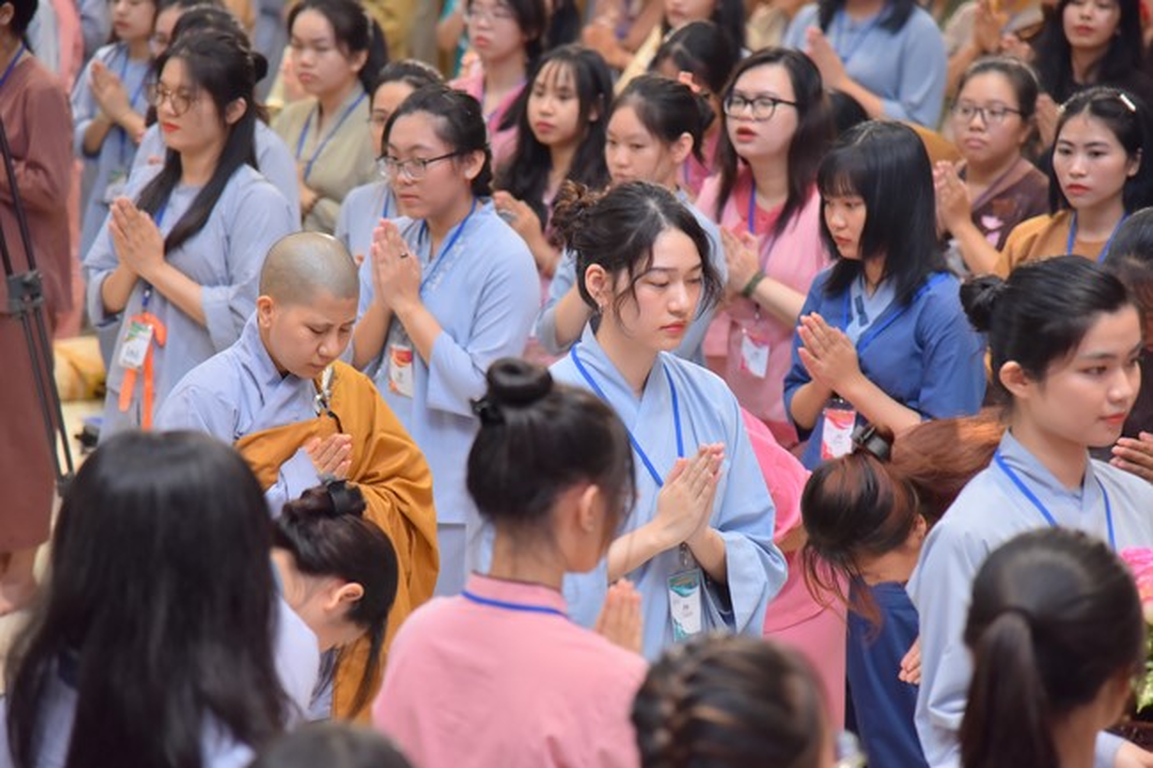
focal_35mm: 120
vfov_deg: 11.4
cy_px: 384
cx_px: 576
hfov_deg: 17.1
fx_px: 3842
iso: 1250
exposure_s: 1/125
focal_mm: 120
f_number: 4
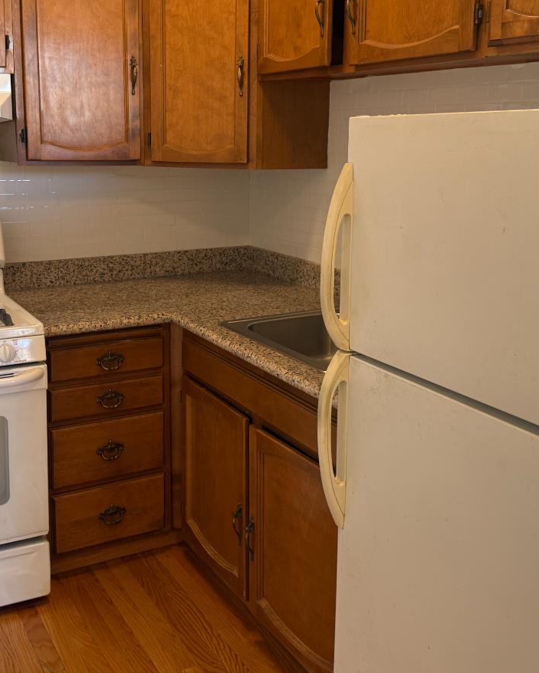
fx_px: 797
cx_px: 242
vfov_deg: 45.6
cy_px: 273
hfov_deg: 37.3
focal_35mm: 40
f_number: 1.78
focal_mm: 6.76
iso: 160
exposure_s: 1/120
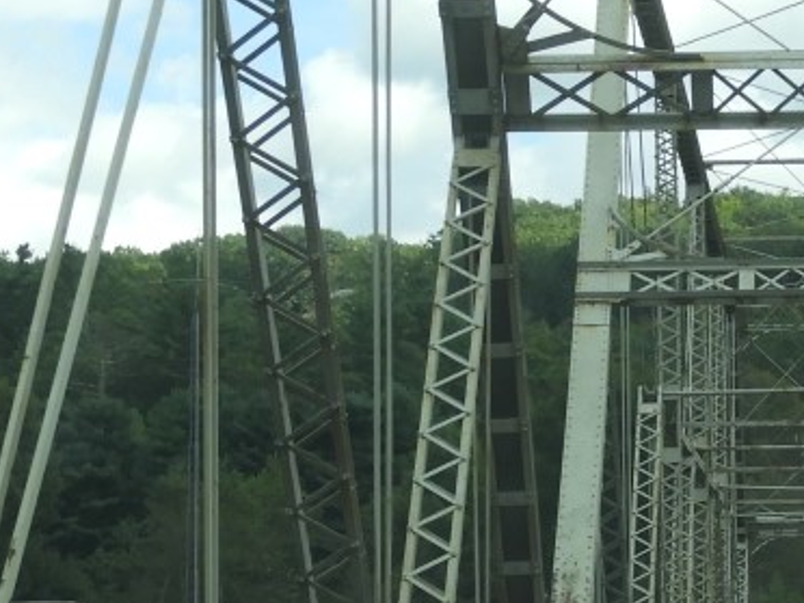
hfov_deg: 11.2
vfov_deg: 8.5
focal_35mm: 174
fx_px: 4041
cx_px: 839
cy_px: 523
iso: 100
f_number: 4
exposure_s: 1/500
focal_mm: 8.1
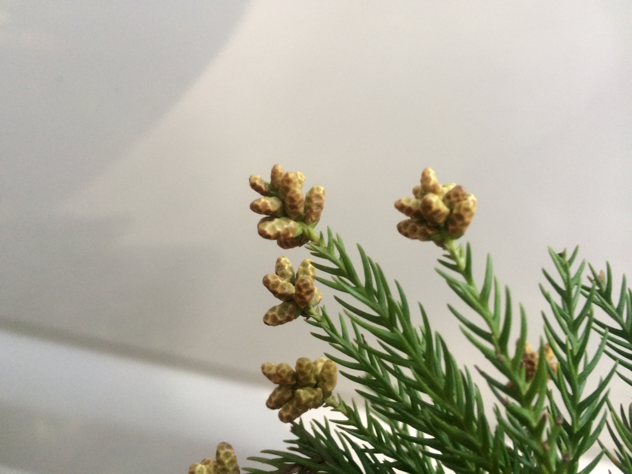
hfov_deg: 60.0
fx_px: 548
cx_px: 316
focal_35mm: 30
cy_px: 237
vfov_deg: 46.8
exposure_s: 1/30
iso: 50
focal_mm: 4.12
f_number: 2.2
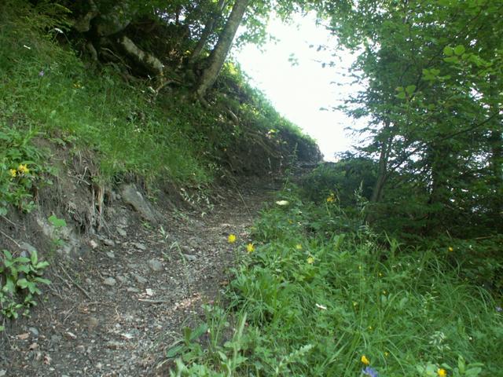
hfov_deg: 52.6
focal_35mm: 35
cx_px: 252
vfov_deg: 40.7
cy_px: 188
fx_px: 509
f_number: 2.8
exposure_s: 1/40
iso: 50
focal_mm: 5.86
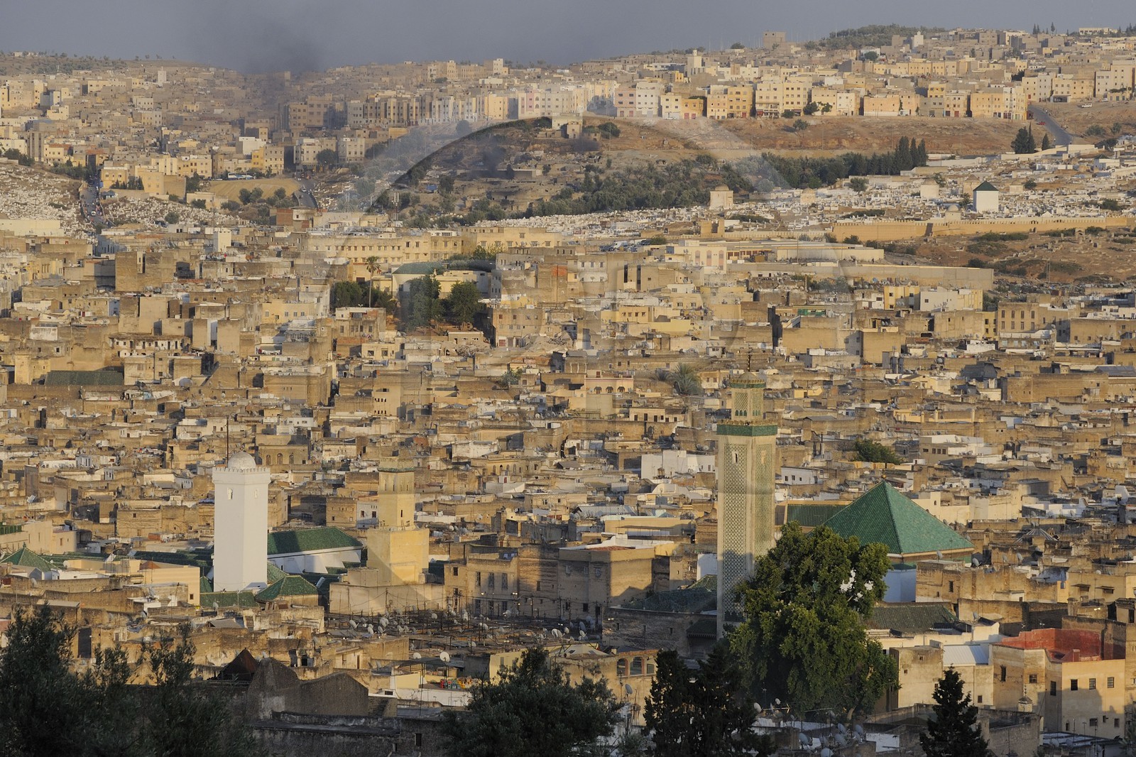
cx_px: 568
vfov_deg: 10.5
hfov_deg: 15.8
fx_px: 4101
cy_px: 378
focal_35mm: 130
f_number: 13
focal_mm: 130
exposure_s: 1/320
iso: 400
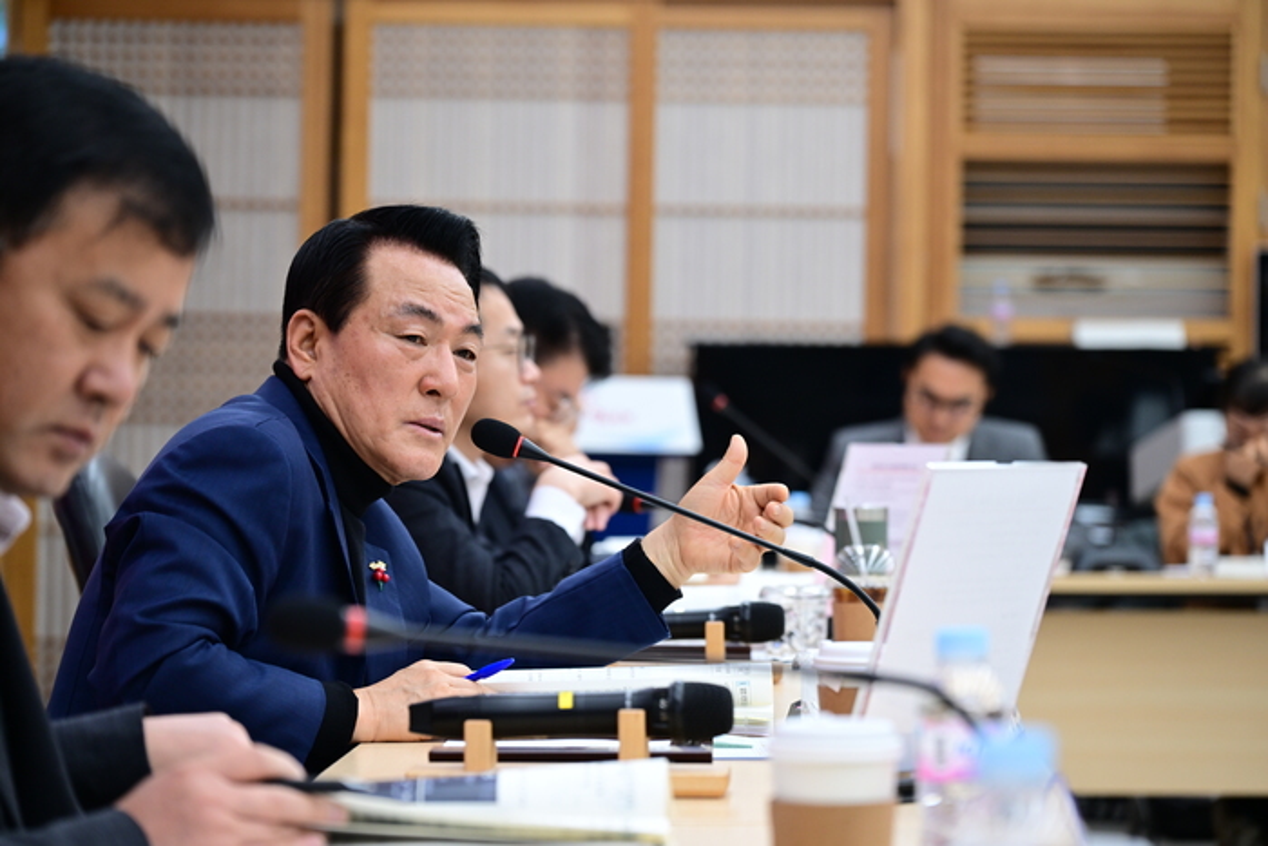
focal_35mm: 120
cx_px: 634
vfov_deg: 11.4
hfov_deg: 17.1
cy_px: 423
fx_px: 4227
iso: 1000
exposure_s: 1/160
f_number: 4.5
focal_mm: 120
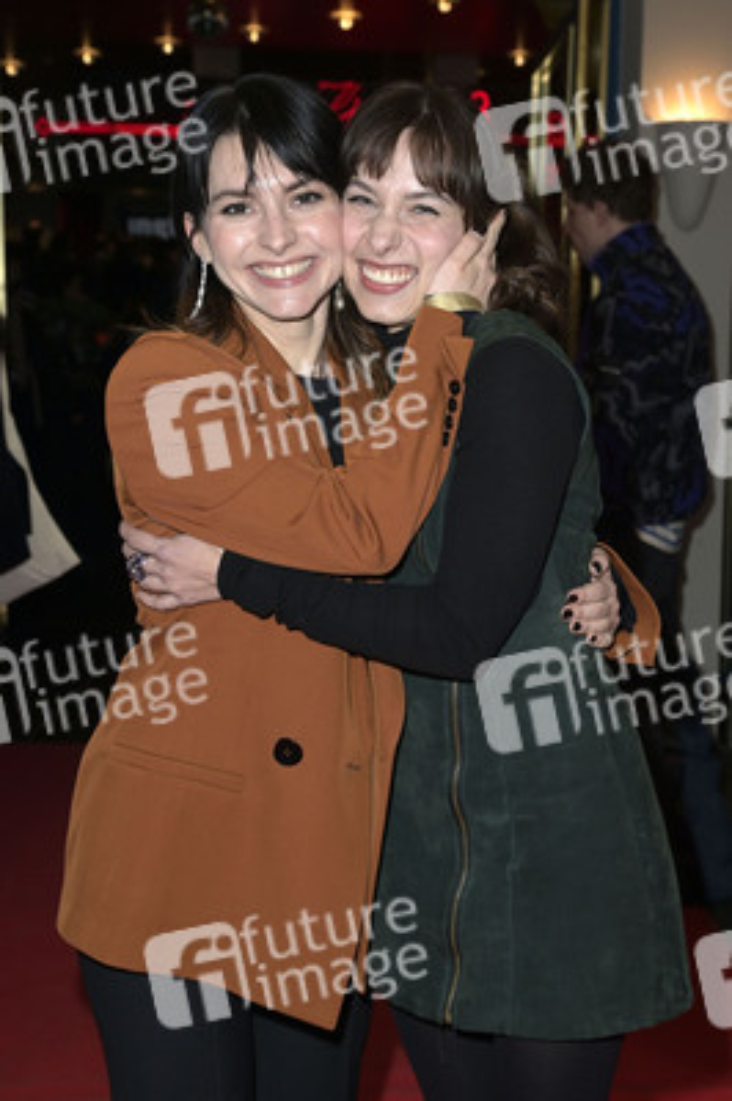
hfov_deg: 28.0
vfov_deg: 41.1
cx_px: 366
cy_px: 550
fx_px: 1466
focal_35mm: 48
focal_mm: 48
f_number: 5.6
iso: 640
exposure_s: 1/200
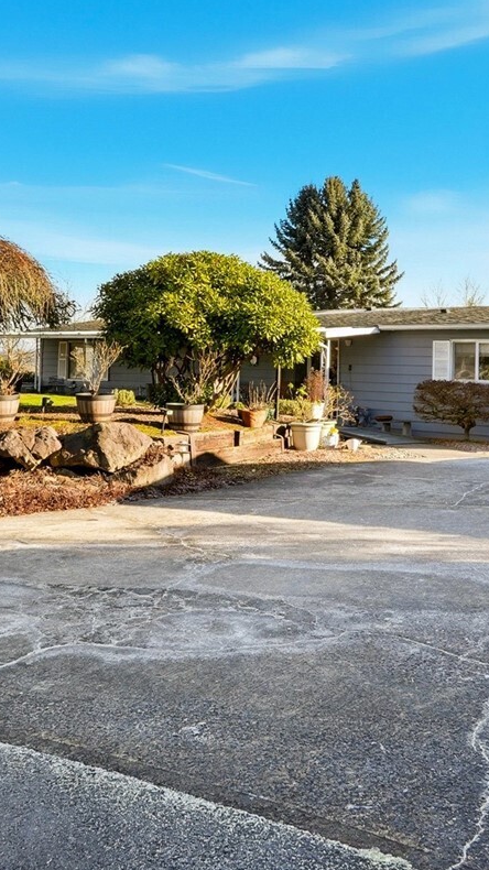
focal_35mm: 37
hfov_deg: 31.9
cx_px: 240
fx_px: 856
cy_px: 371
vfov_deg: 53.7
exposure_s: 1/6400
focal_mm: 16.5
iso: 400
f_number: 9
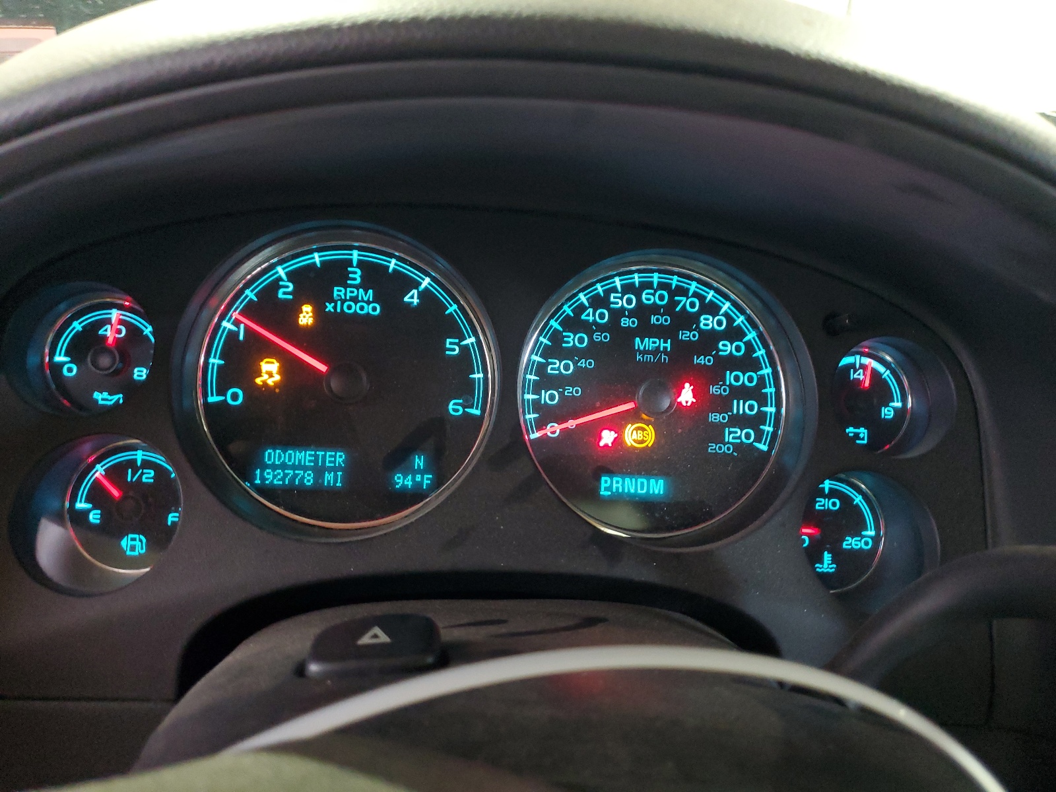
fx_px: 793
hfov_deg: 67.3
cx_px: 528
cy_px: 396
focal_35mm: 26
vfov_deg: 53.1
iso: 285
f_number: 1.5
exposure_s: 1/15
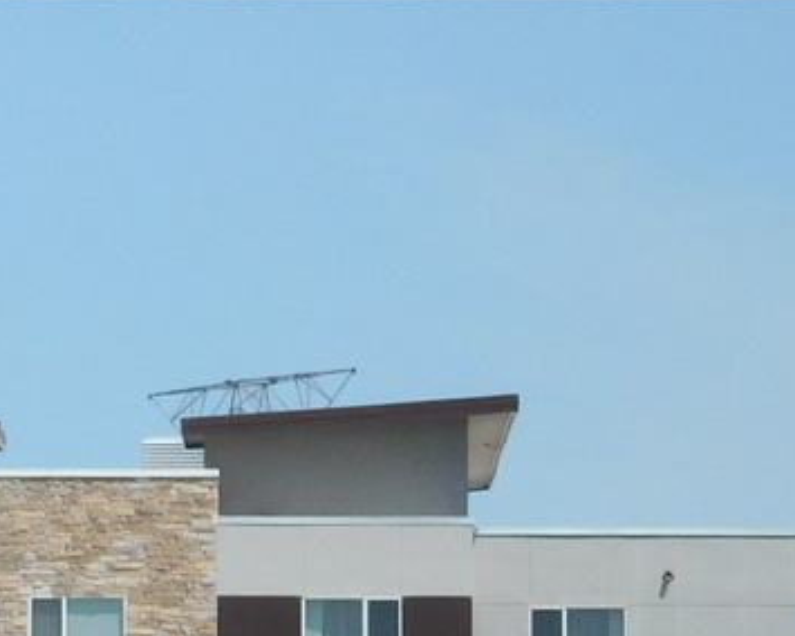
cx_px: -546
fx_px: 6518
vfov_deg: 5.6
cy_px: 649
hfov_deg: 6.8
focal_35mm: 277
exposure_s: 1/400
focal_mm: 12.5
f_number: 9
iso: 125
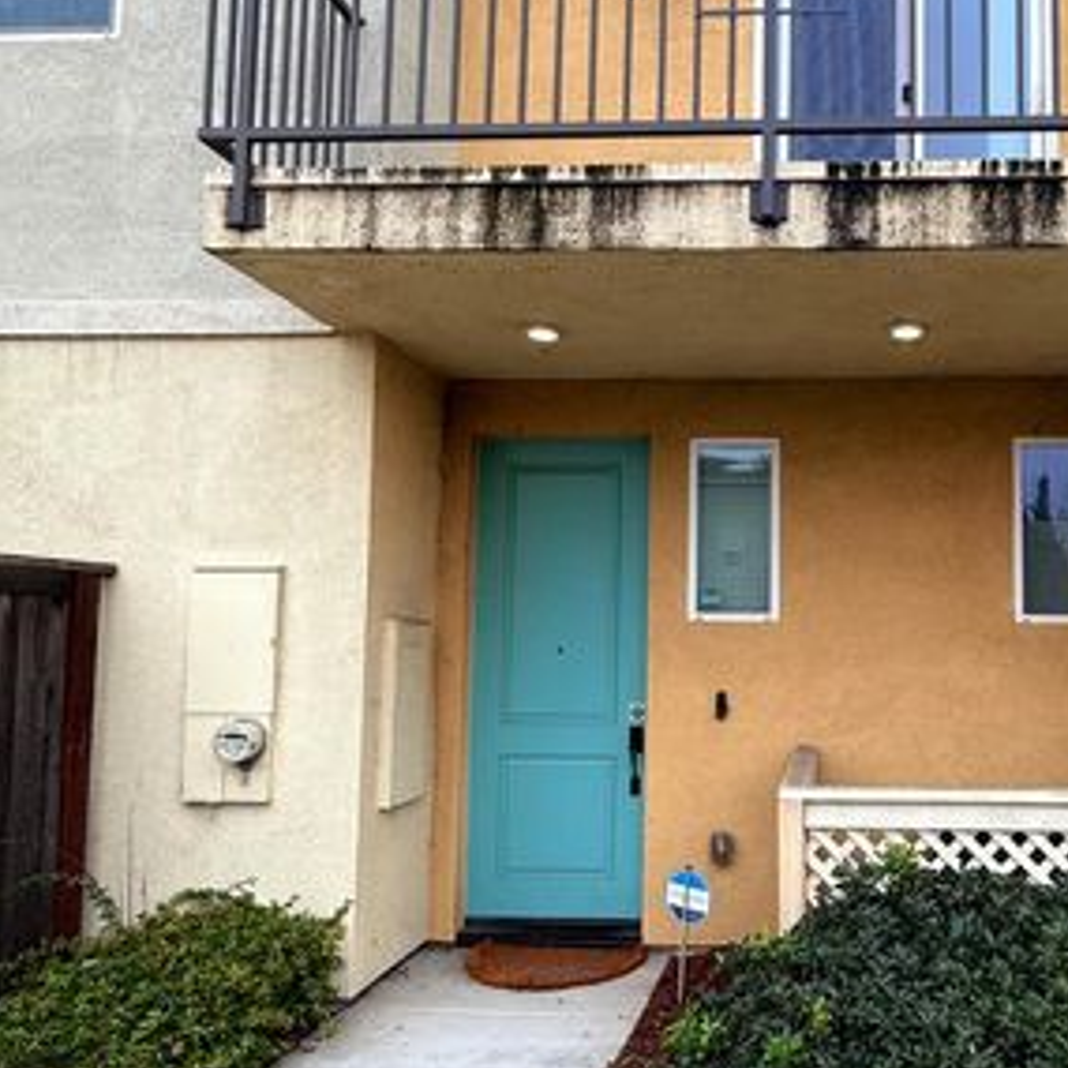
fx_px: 1012
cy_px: 564
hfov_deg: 53.0
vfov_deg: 55.6
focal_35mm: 29
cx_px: 806
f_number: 2.2
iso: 50
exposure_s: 1/249
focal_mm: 2.22
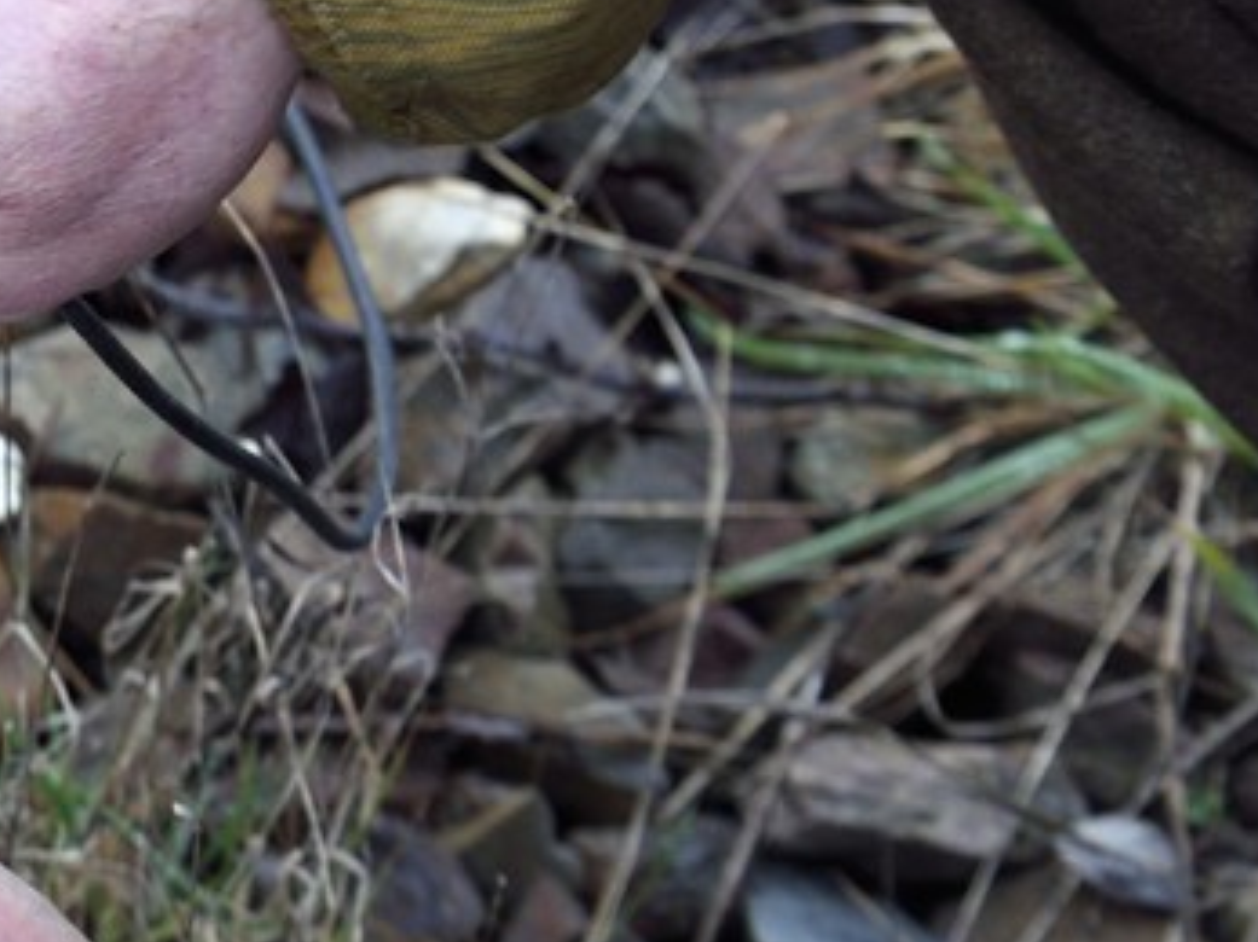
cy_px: 355
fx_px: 5631
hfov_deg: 11.1
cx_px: -1566
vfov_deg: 9.6
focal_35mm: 155
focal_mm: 35
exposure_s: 1/100
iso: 800
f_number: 4.5
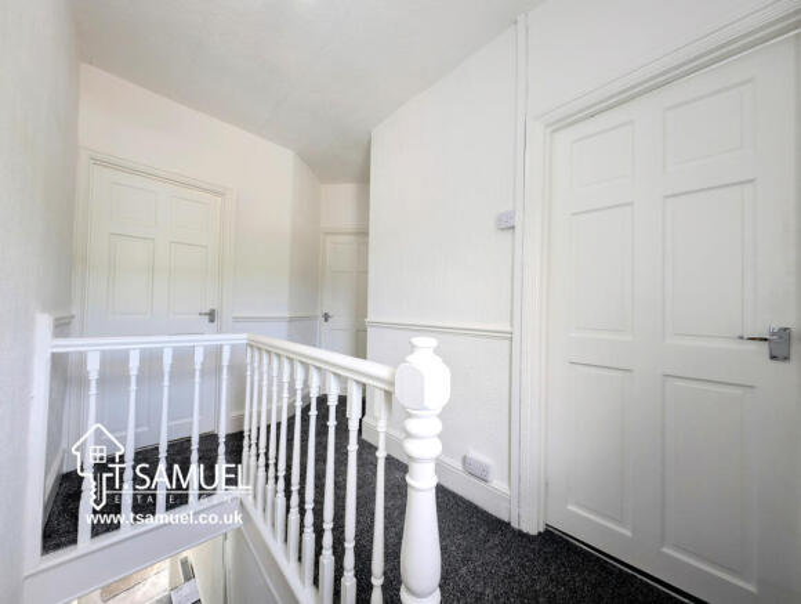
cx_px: 400
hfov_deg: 110.4
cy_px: 302
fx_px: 278
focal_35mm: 12
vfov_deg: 94.7
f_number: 1.95
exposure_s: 1/63.7
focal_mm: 2.23
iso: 40
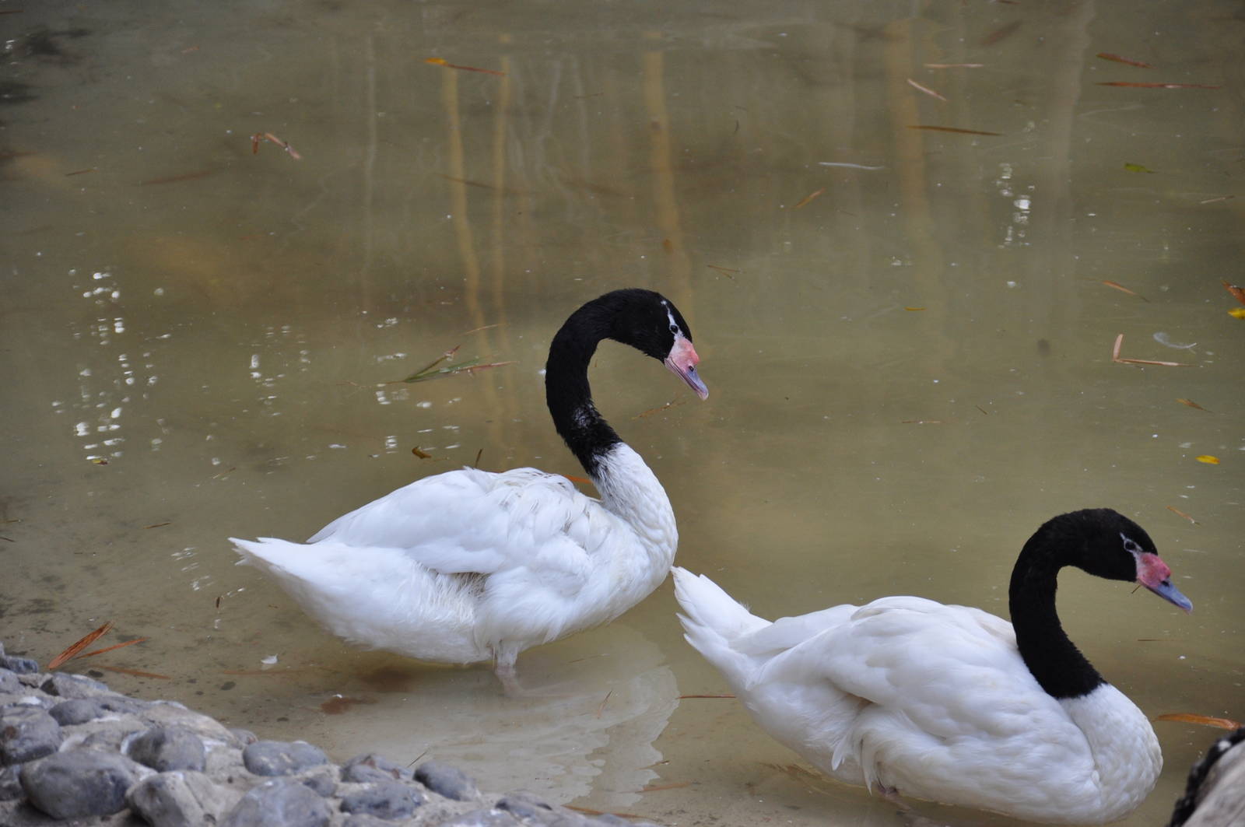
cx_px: 622
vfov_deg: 8.7
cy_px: 414
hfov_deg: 13.1
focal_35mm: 158
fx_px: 5441
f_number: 5.6
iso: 500
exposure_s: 1/250
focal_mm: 105
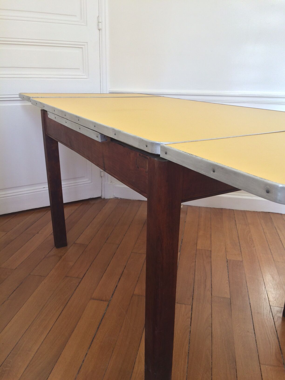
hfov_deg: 48.2
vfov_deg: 61.7
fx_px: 318
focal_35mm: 29
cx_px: 142
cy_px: 190
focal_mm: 4.15
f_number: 2.2
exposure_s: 1/50
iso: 40
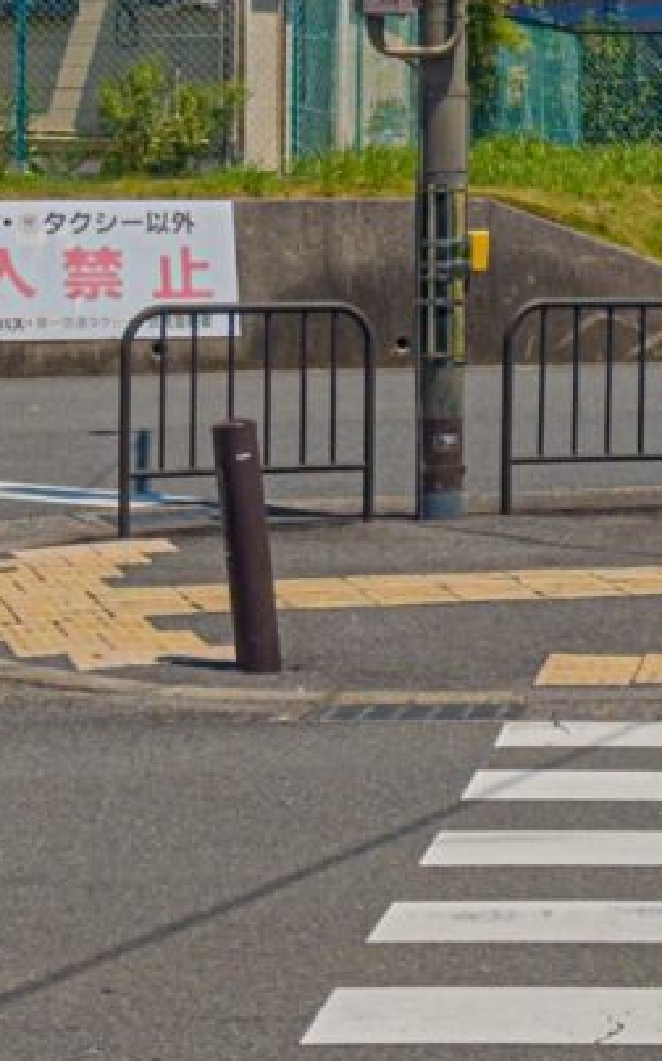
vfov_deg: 16.0
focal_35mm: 129
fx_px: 3729
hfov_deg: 10.0
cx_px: 699
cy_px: 66
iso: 64
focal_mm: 6.86
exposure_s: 1/5600
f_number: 1.8
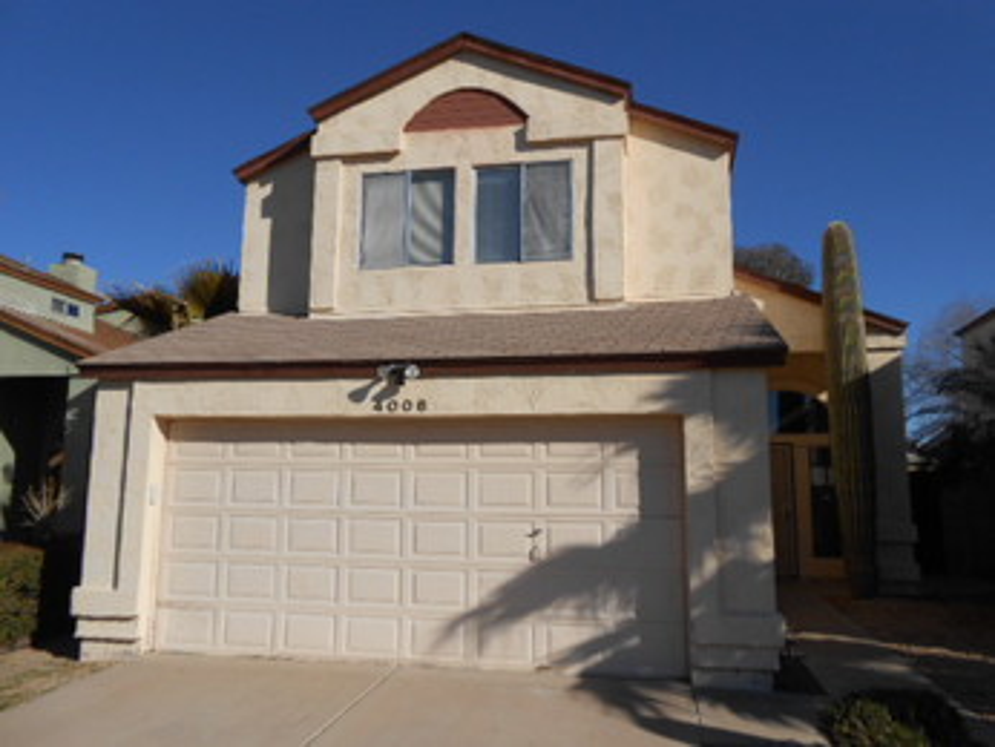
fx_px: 748
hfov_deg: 67.3
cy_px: 374
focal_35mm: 26
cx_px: 498
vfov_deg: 53.1
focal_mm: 4.6
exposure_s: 1/250
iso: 100
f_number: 11.5
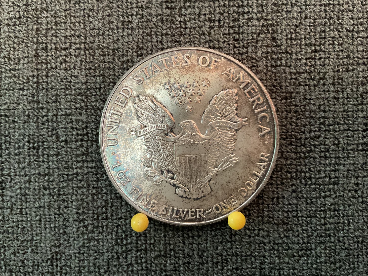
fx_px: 319
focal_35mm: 30
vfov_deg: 46.8
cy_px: 134
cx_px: 183
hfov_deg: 60.0
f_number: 1.8
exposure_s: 1/30
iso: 400
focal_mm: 3
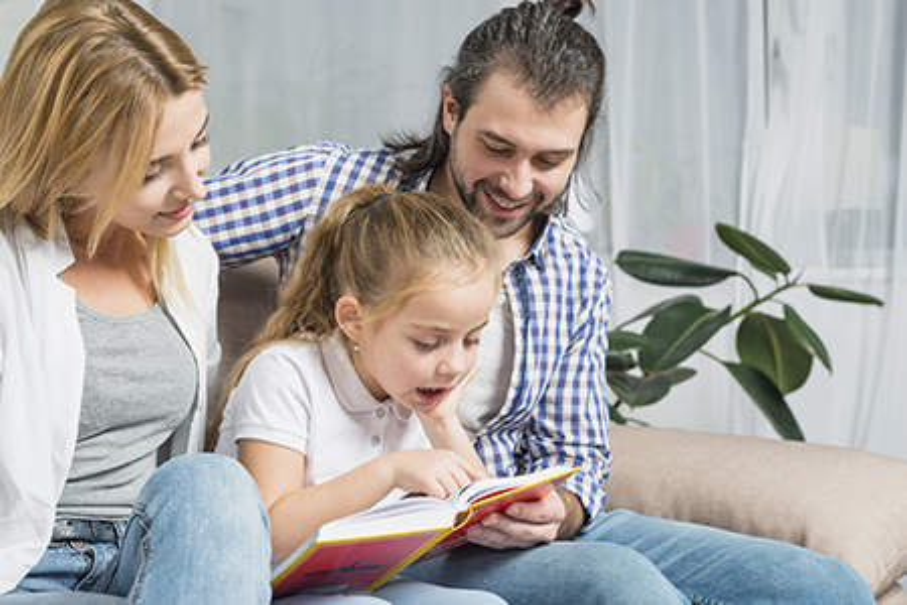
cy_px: 302
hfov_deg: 39.6
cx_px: 454
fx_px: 1260
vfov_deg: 27.0
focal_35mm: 50
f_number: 5.6
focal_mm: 50
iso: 100
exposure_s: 1/125
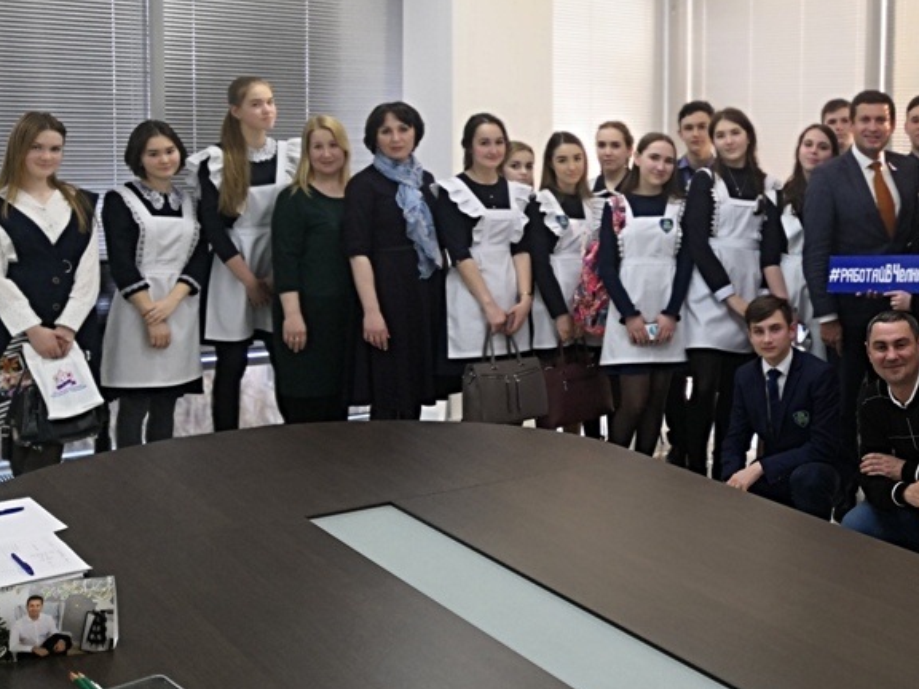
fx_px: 1274
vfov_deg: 30.0
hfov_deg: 37.4
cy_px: 220
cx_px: 804
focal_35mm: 48
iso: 80
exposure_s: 1/50
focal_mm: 3.95
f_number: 1.8
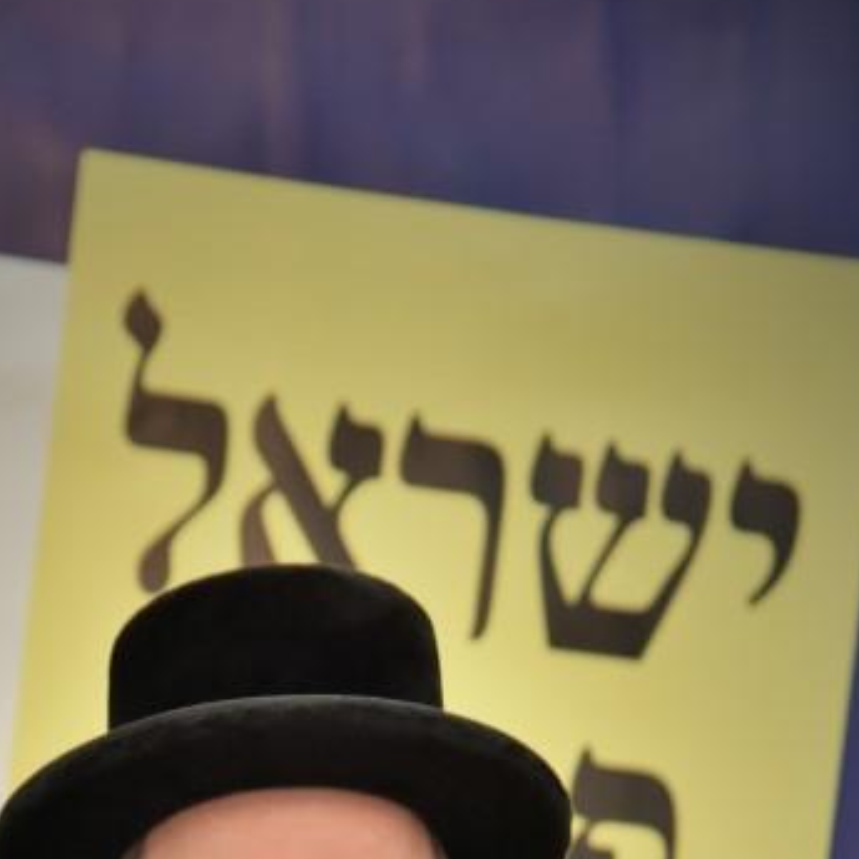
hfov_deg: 5.8
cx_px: 305
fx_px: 8507
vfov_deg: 5.7
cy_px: 1158
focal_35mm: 303
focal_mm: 120
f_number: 4
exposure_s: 1/320
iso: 1600
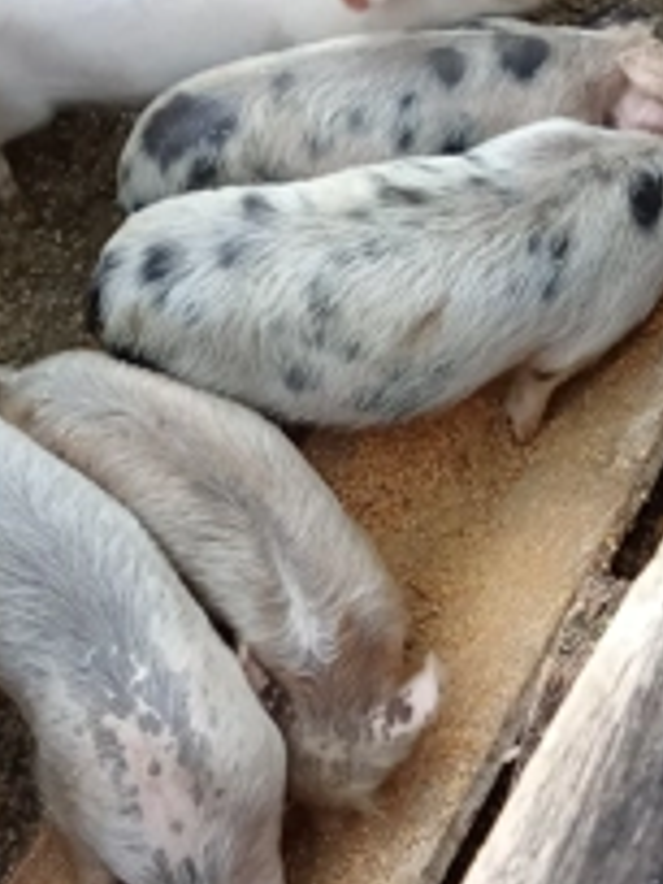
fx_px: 1405
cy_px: 342
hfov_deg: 26.6
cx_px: 342
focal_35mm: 55
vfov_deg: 34.8
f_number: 2
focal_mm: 2.78
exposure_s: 1/33.3
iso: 400
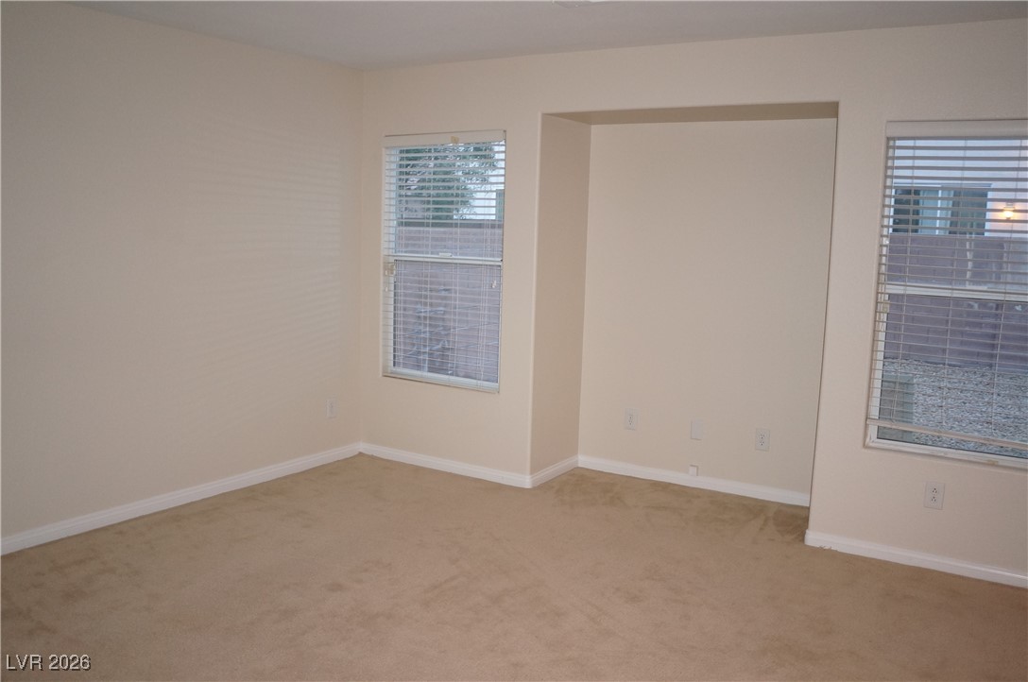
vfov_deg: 43.5
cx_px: 514
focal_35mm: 30
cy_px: 341
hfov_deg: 62.0
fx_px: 855
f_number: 2.8
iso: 800
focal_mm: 20
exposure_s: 1/60
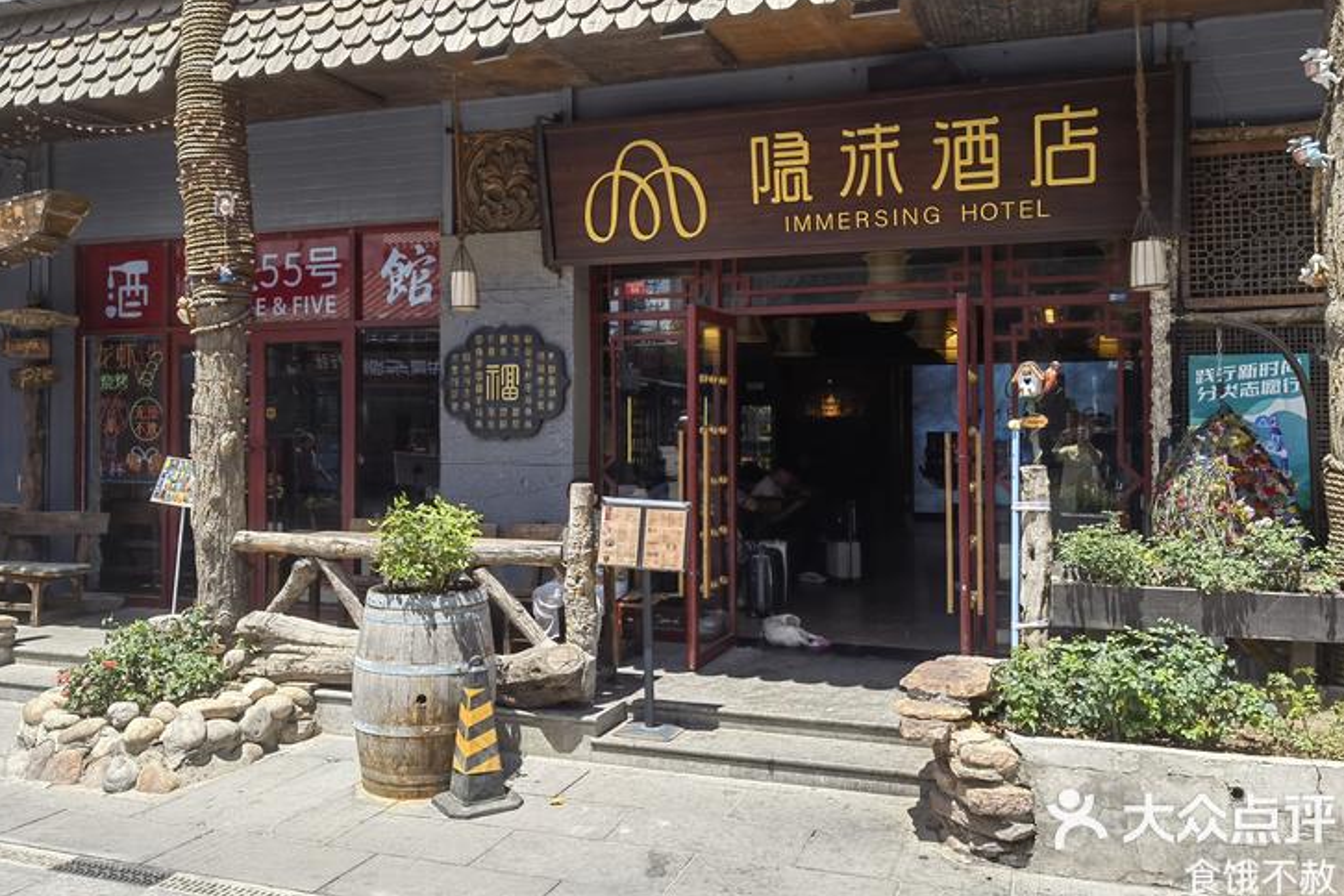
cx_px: 676
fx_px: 1083
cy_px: 412
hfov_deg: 63.7
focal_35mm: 29
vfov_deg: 44.9
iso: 50
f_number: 1.8
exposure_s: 1/1667
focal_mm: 5.54
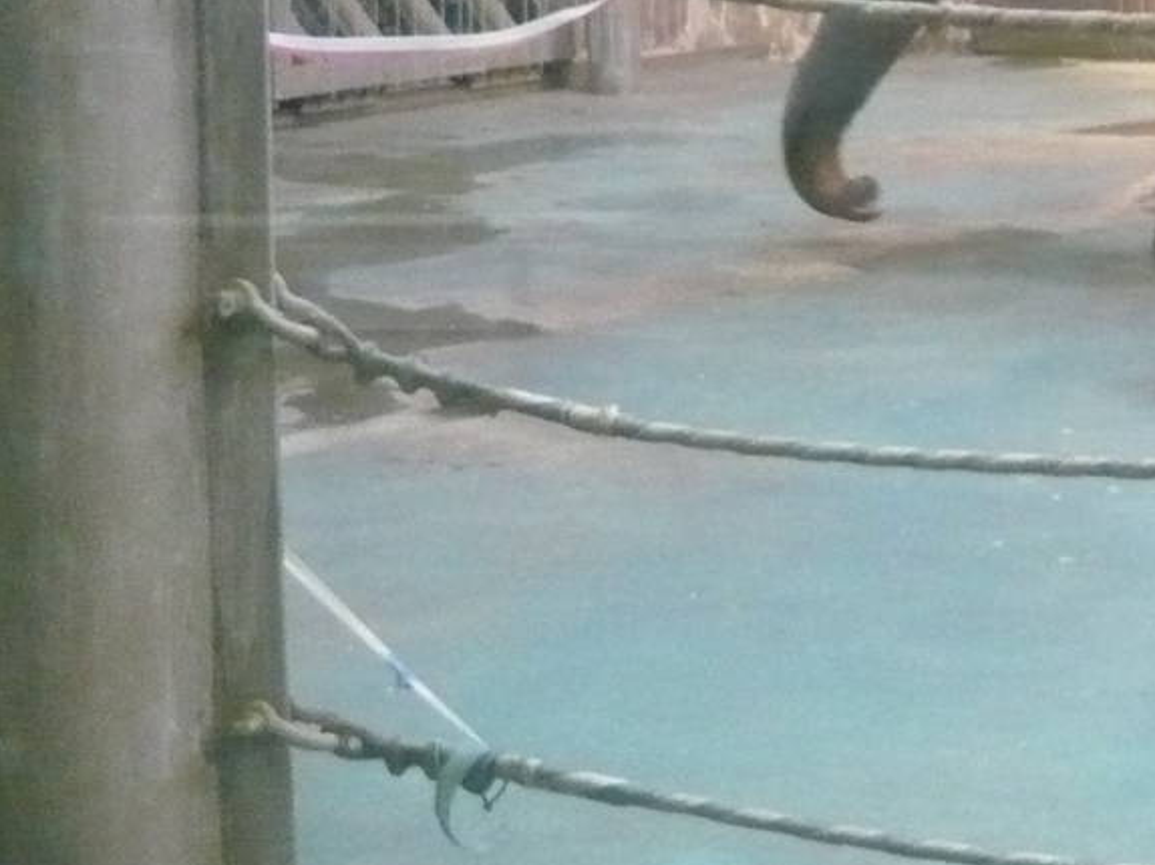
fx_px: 3068
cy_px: -215
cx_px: 1284
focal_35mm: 92
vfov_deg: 15.4
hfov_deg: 20.3
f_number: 2.8
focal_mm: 5.5
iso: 800
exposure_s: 1/30
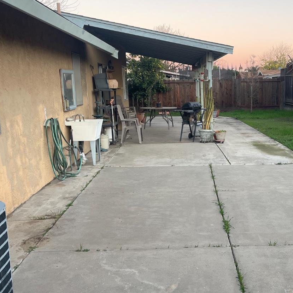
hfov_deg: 40.8
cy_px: 160
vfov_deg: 41.8
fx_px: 383
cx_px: 217
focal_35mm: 40
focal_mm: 5.1
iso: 125
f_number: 1.6
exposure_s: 1/121
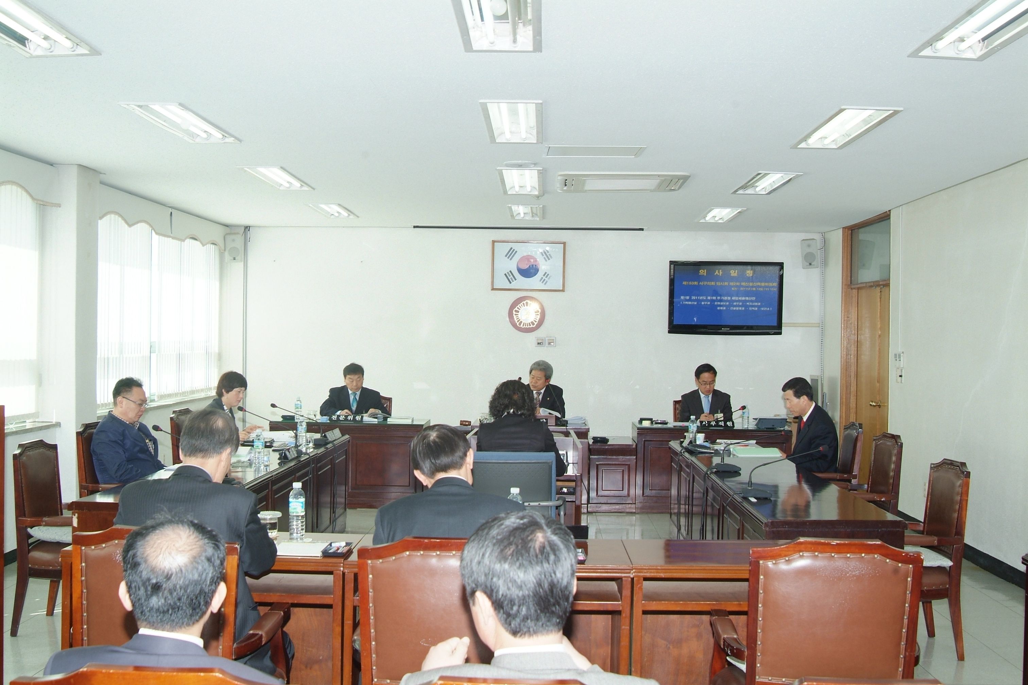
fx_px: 1114
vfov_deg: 34.2
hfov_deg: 49.6
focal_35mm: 39
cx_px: 514
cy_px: 342
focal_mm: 26
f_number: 5.6
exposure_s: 1/60
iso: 400
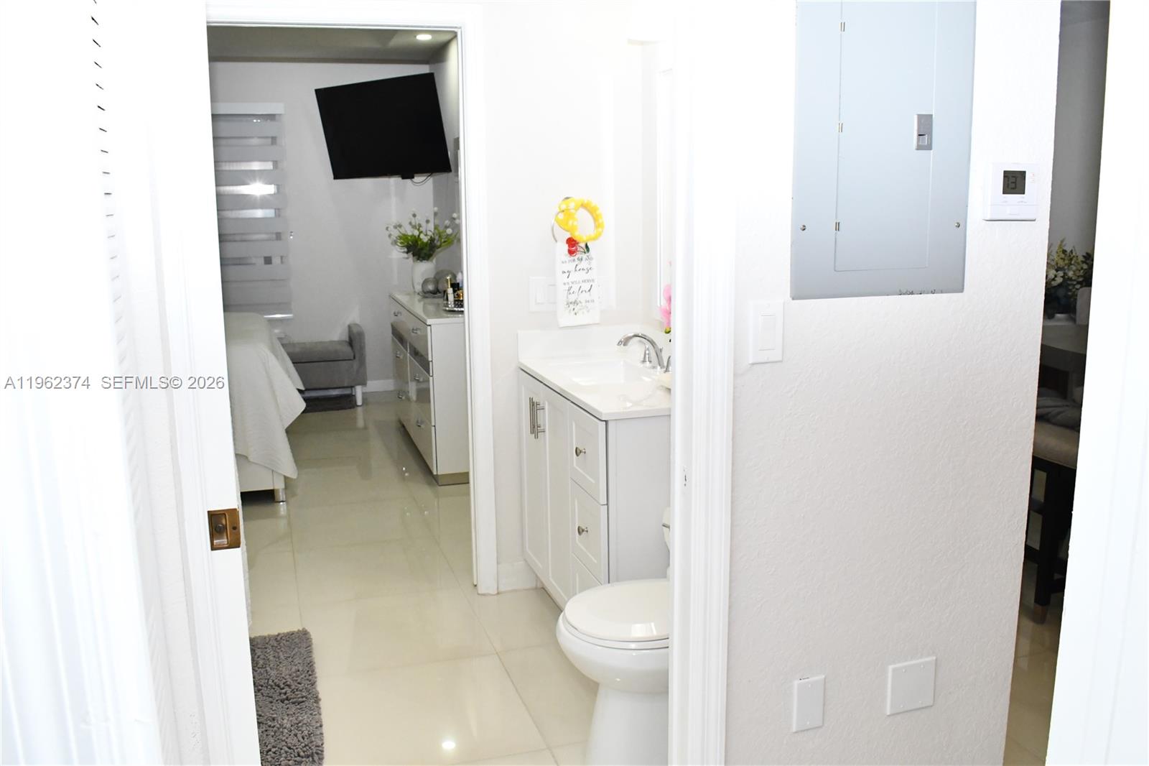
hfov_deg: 61.9
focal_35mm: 30
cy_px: 383
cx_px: 574
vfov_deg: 43.6
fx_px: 957
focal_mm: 20
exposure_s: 1/250
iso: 4000
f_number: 8
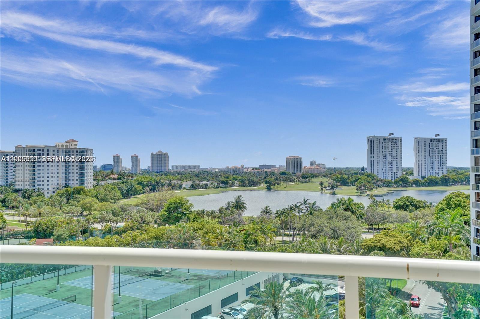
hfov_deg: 54.5
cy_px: 160
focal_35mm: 35
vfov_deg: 37.8
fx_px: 466
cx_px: 240
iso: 125
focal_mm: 35
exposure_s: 1/160
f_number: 7.1
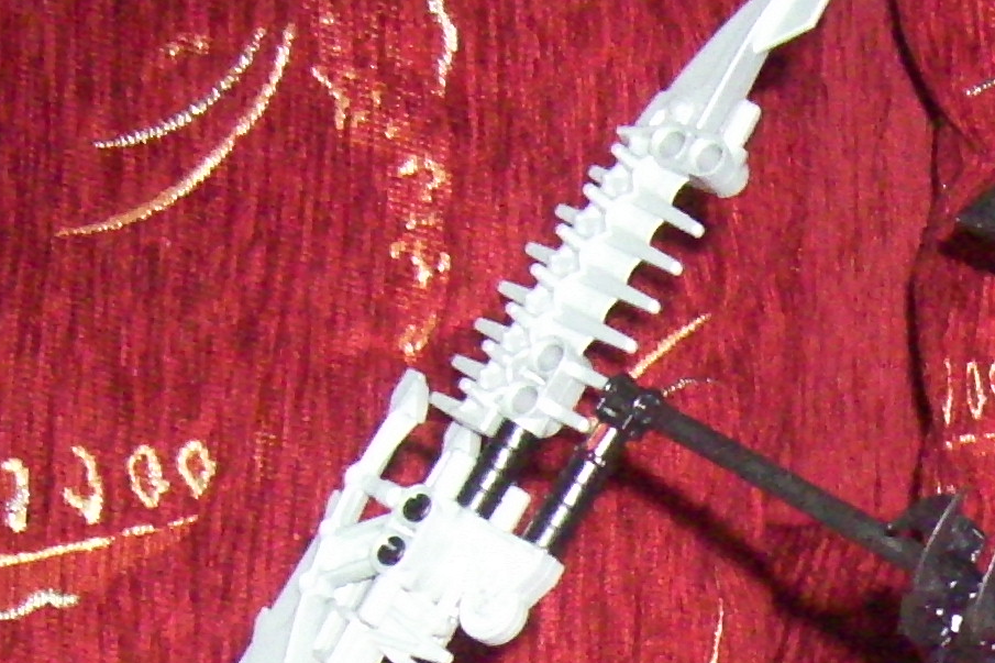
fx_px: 3122
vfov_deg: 11.8
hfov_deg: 16.5
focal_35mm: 113
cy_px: 843
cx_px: 1478
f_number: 7.1
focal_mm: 5.99
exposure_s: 1/30
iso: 400
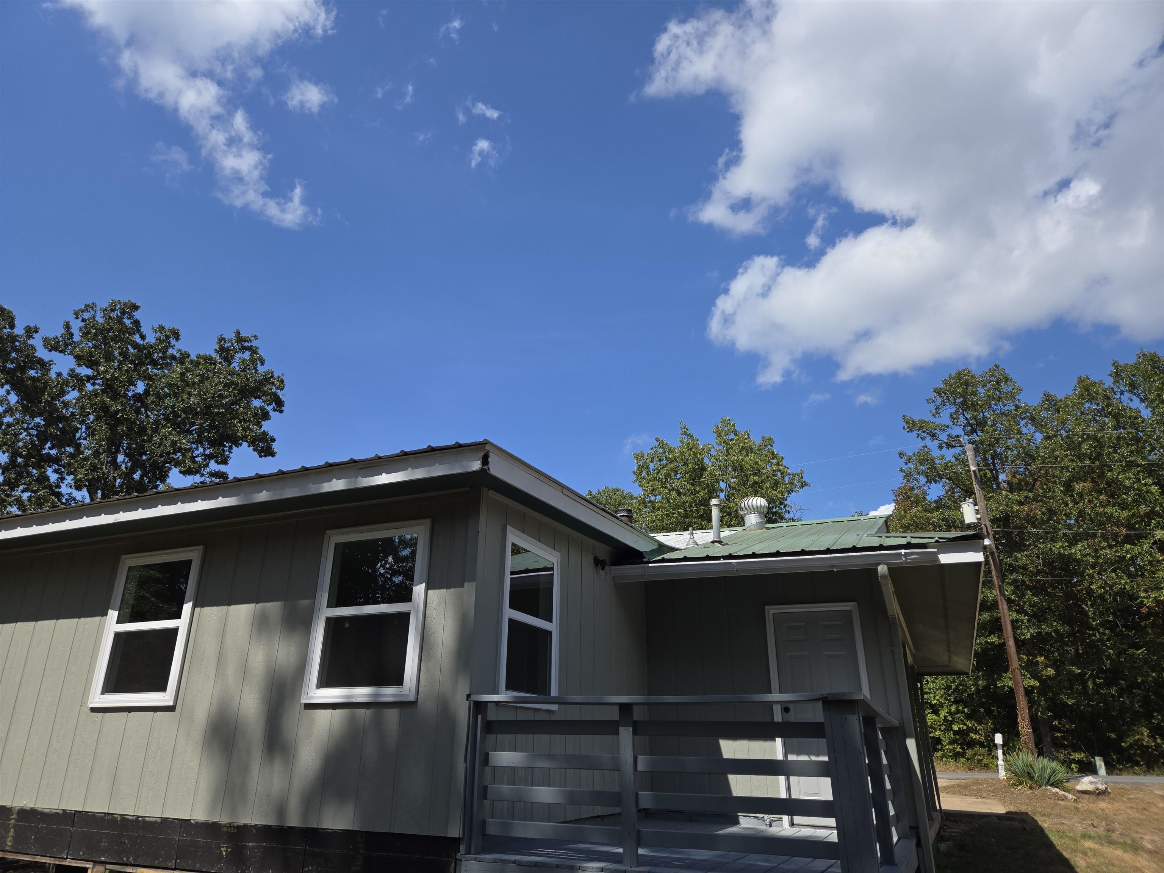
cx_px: 582
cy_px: 436
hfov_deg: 73.9
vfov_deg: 58.9
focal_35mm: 23
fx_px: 773
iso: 25
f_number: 1.8
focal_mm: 5.4
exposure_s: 1/2314
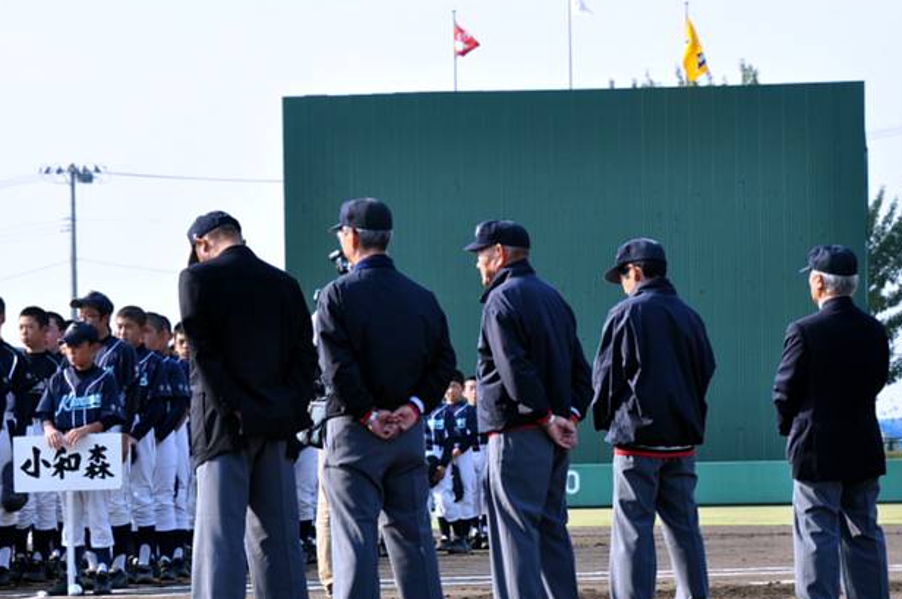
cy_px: 376
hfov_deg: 10.1
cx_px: 477
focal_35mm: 205
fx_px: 5121
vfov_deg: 6.7
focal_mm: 105
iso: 200
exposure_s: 1/160
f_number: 9
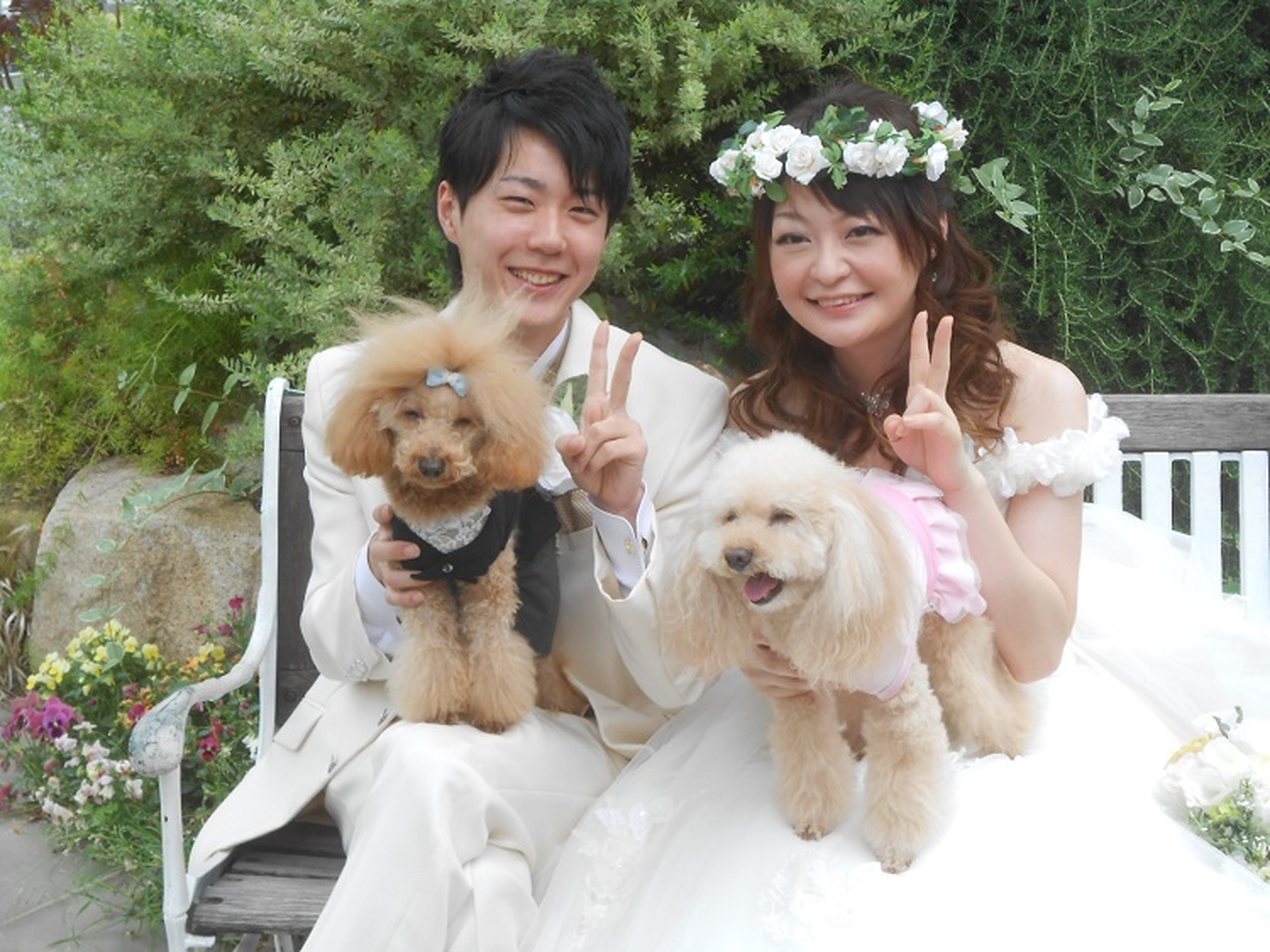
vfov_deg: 23.3
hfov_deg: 30.7
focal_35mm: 63
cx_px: 635
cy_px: 476
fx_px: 2311
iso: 80
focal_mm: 11.3
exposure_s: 1/100
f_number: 5.6
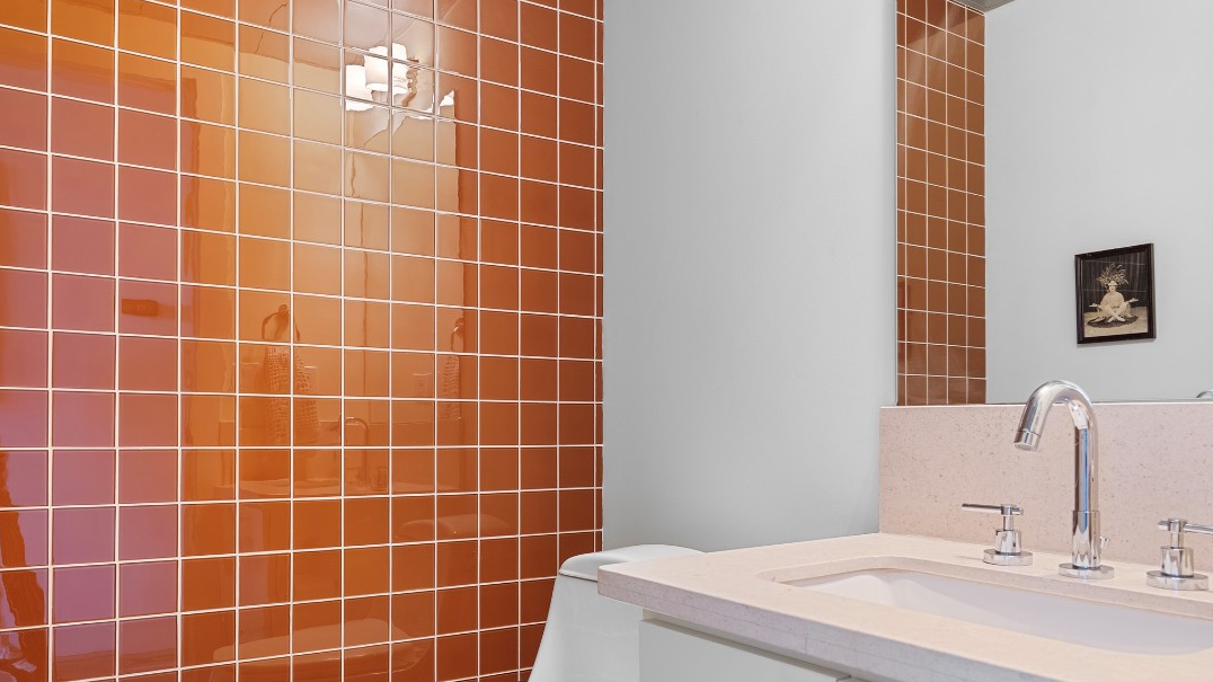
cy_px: 425
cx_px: 587
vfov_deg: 41.2
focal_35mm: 28
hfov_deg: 67.9
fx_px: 901
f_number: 7.1
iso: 250
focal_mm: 25
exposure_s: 8
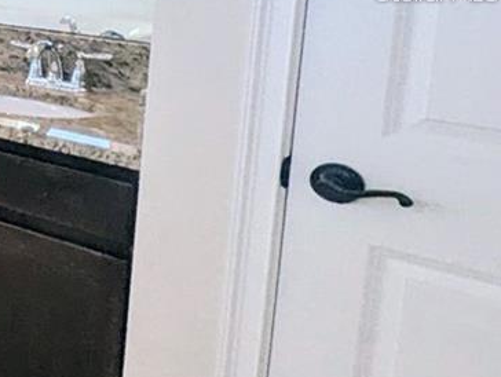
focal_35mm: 57
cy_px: -10
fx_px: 826
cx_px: -592
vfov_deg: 24.4
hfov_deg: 17.3
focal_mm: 1.95
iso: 52
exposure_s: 1/256
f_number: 2.2
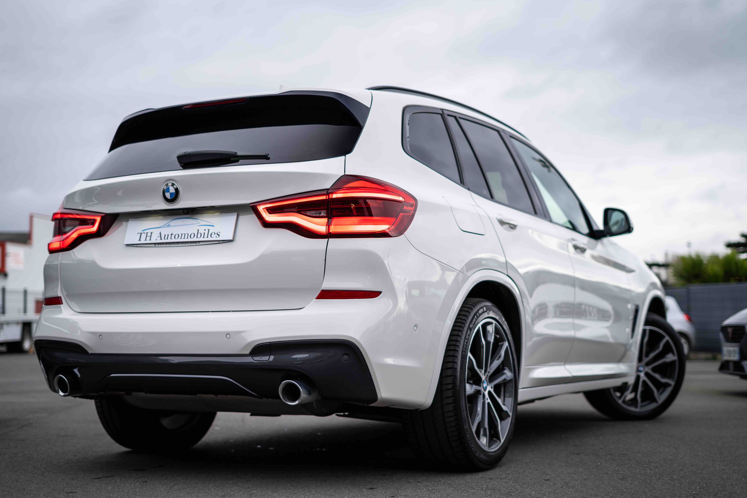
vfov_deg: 27.0
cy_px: 249
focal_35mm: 50
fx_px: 1037
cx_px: 374
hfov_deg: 39.6
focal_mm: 50
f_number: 2
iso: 100
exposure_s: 1/80
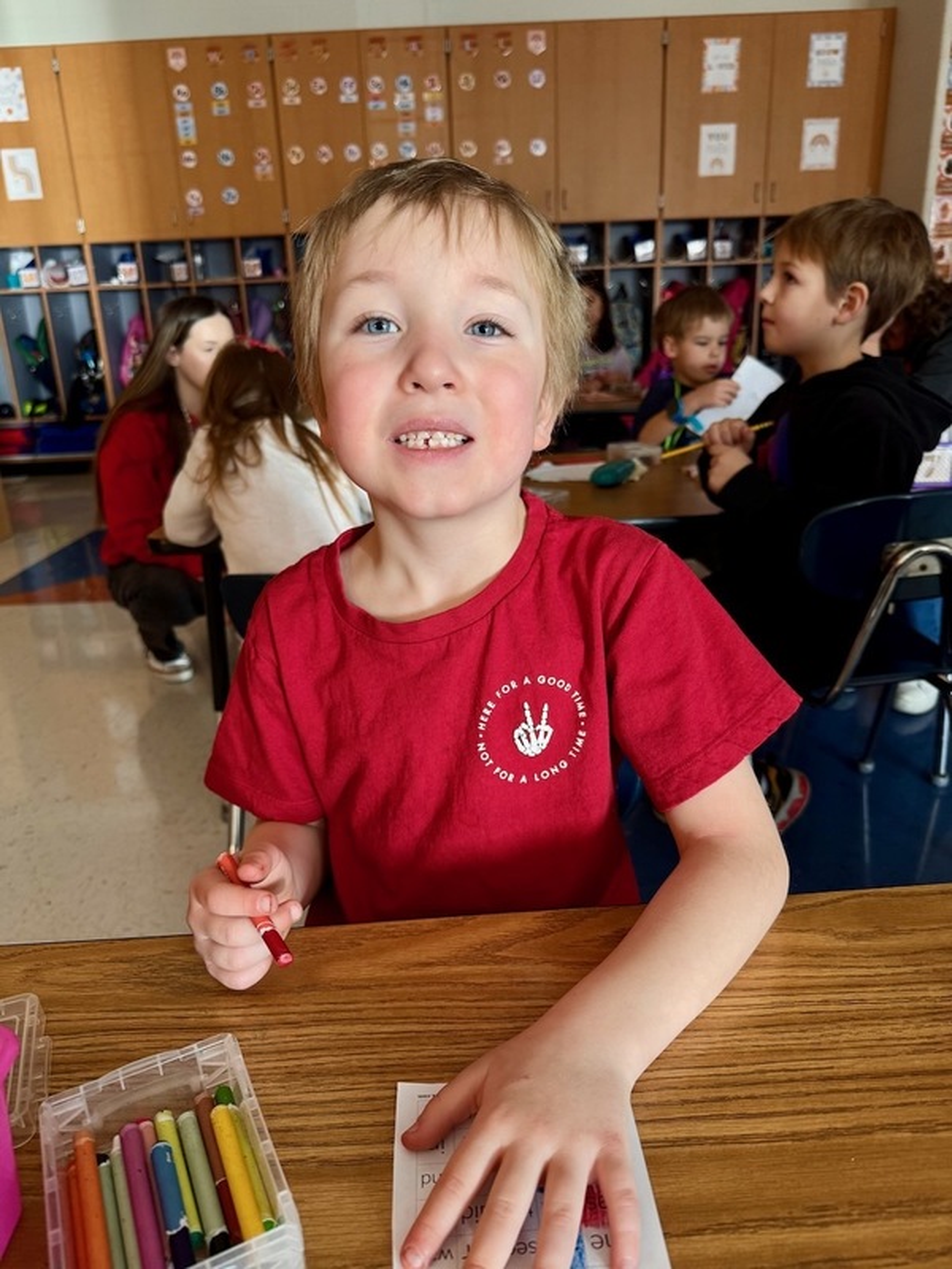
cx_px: 476
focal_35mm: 24
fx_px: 880
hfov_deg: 56.8
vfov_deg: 71.6
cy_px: 634
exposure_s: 1/120
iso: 125
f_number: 1.78
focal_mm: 6.76
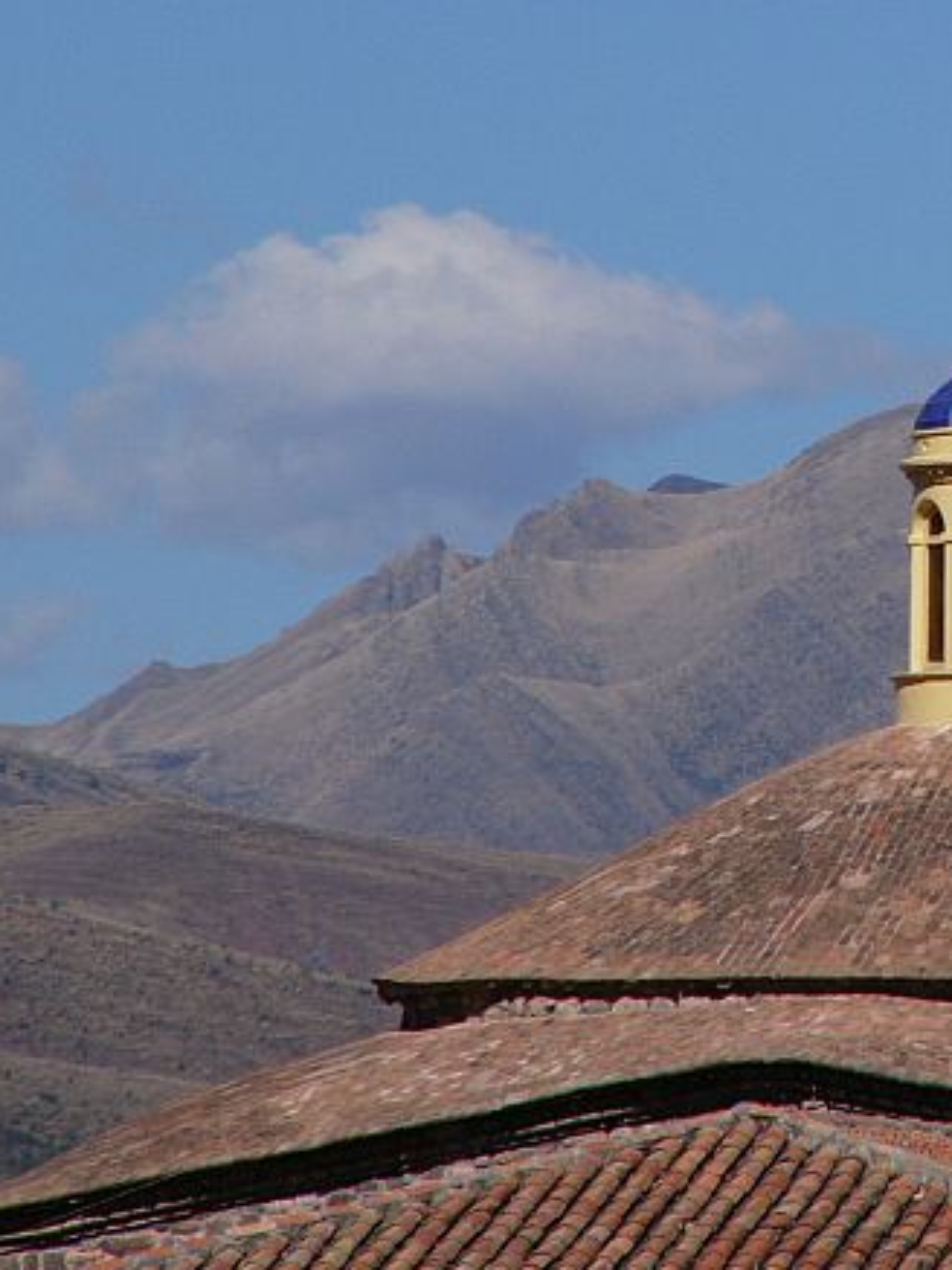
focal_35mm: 790
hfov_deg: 1.9
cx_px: 1042
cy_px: 468
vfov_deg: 2.5
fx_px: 28954
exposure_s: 1/640
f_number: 5.6
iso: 50
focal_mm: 72
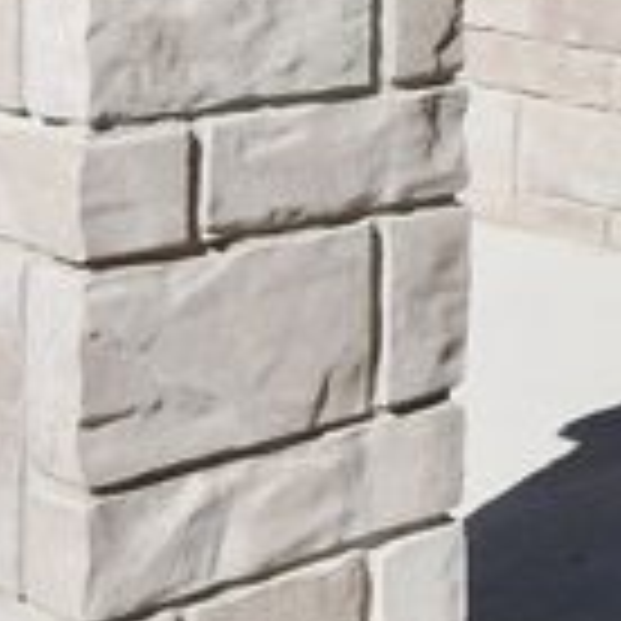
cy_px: -331
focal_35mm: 109
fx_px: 2204
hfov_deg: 13.5
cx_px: 1278
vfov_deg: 14.8
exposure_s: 1/500
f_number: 8
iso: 125
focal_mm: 11.5
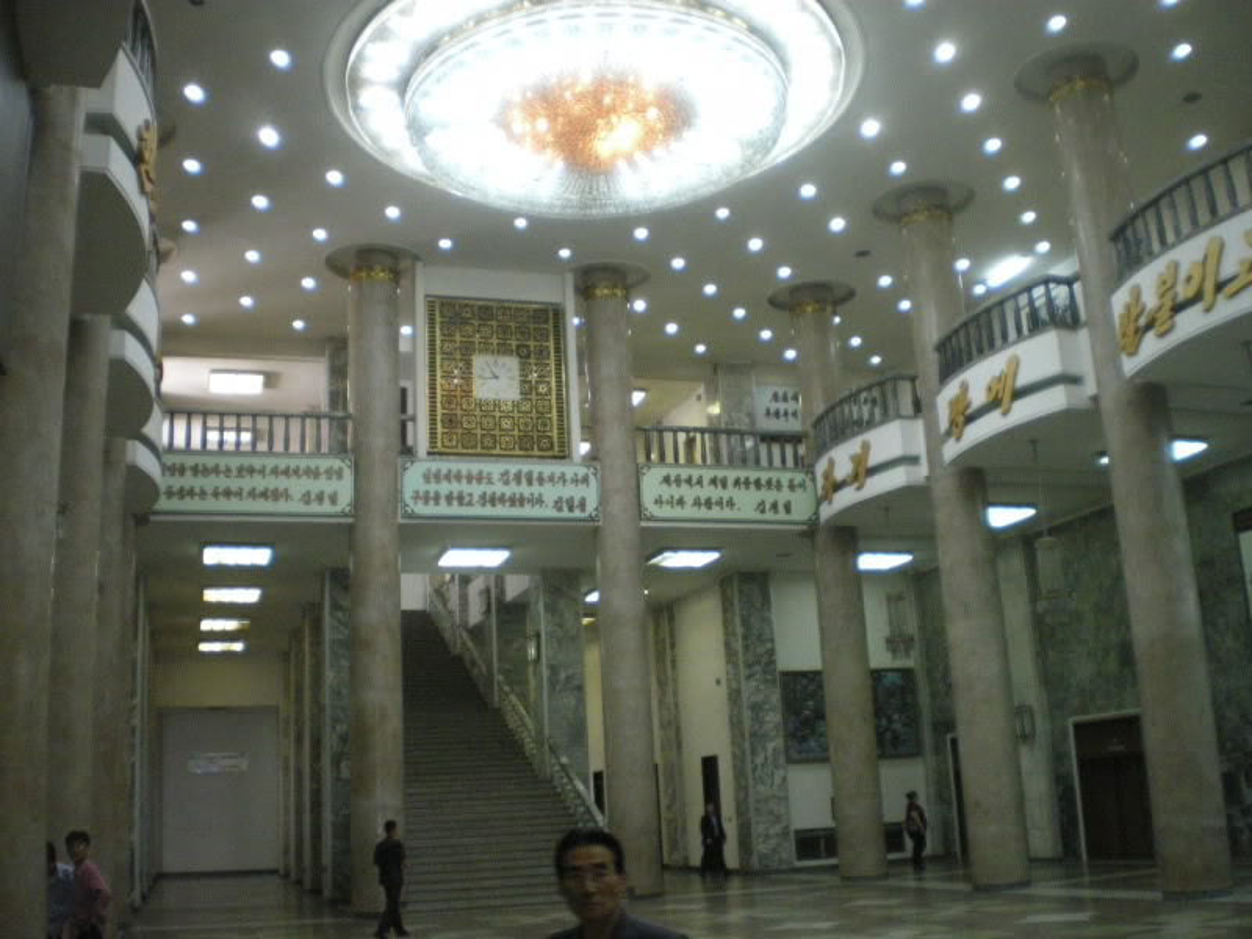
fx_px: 1302
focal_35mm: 36
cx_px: 626
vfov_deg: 39.7
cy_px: 470
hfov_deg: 51.4
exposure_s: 1/25
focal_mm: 6.3
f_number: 3.1
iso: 800
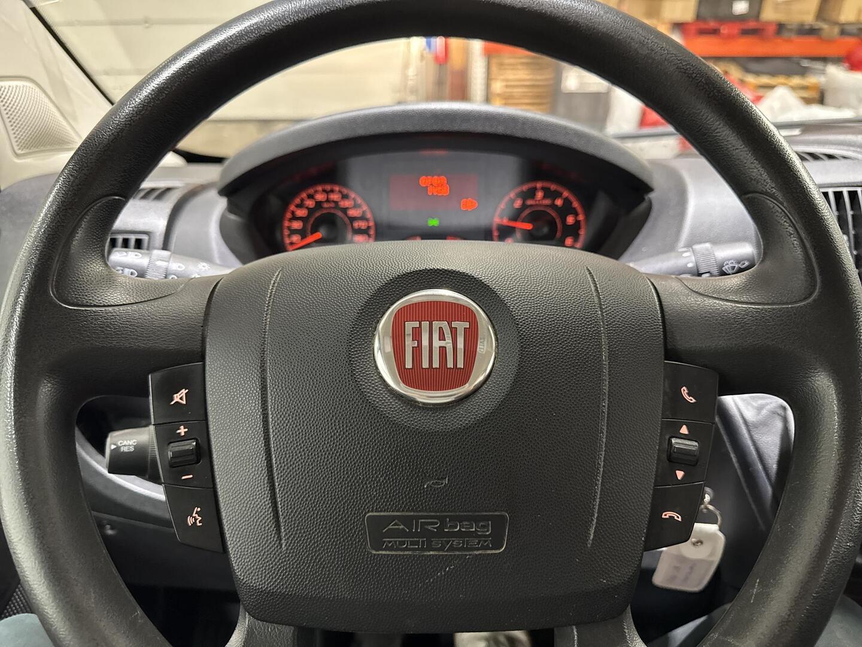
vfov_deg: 56.8
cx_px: 431
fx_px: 598
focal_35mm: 24
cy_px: 324
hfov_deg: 71.6
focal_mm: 6.76
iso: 800
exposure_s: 1/50
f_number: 1.78
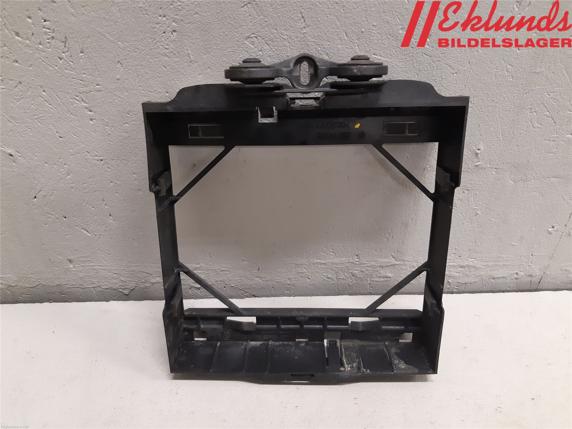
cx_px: 286
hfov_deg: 67.3
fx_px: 430
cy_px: 214
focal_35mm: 26
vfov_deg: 53.1
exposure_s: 1/50
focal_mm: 3.93
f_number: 1.7
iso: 250
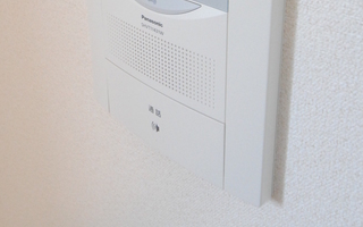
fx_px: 485
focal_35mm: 49
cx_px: 166
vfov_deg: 24.5
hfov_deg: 41.0
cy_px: -25
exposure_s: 1/50
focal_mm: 16
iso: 1600
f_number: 7.1
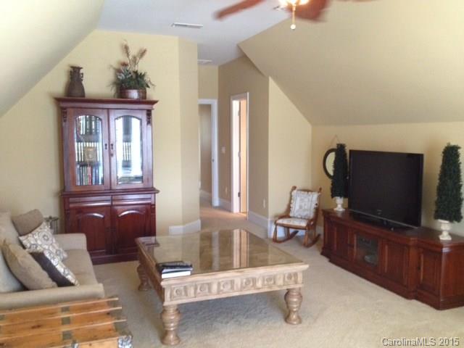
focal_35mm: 35
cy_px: 174
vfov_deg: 40.7
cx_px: 232
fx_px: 469
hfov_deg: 52.6
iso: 250
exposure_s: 1/20
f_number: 2.4
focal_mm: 4.28
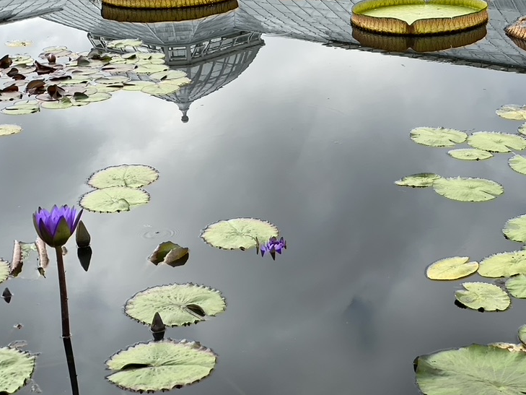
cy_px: 186
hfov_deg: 26.5
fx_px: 1109
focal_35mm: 73
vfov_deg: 20.2
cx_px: 343
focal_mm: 6
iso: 20
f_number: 2
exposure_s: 1/727
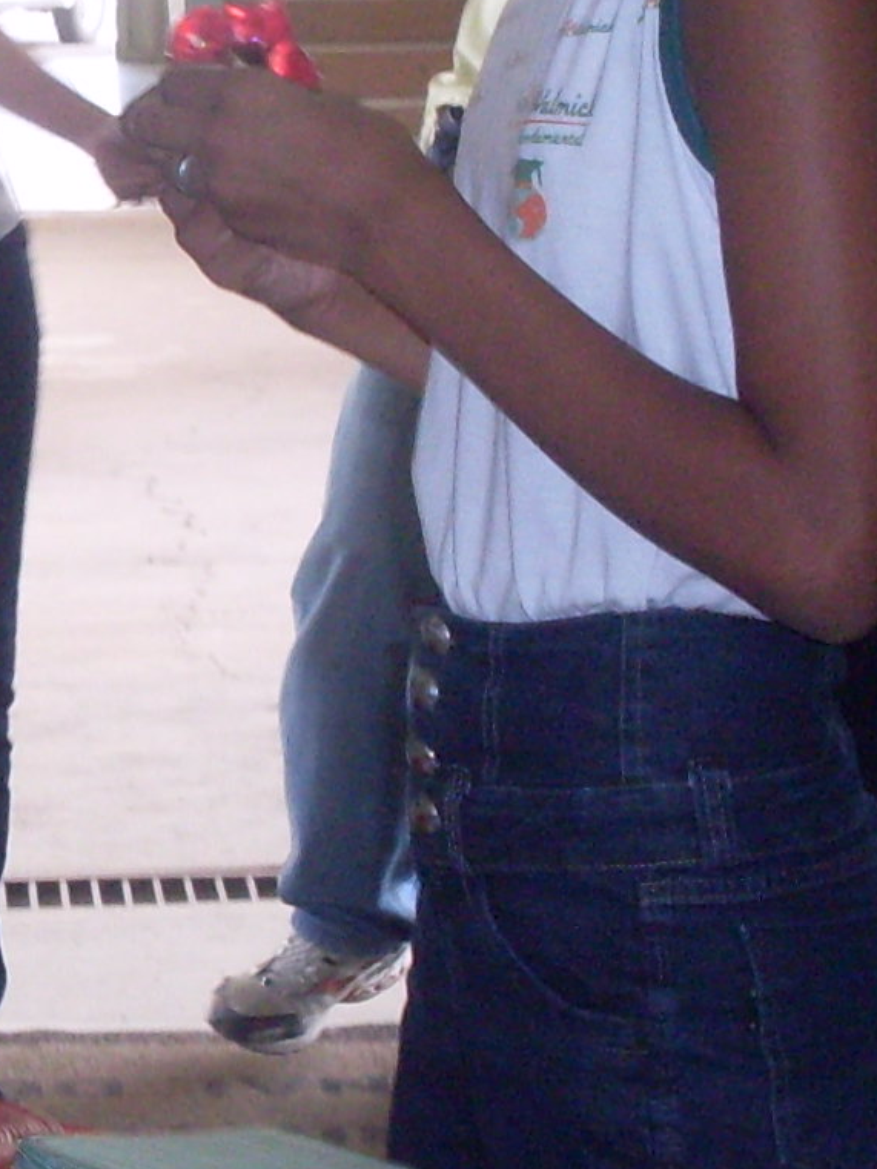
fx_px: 5505
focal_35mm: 163
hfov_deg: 8.9
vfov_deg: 12.1
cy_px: 508
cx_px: -341
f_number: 2.8
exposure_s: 1/45
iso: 100
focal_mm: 6.3
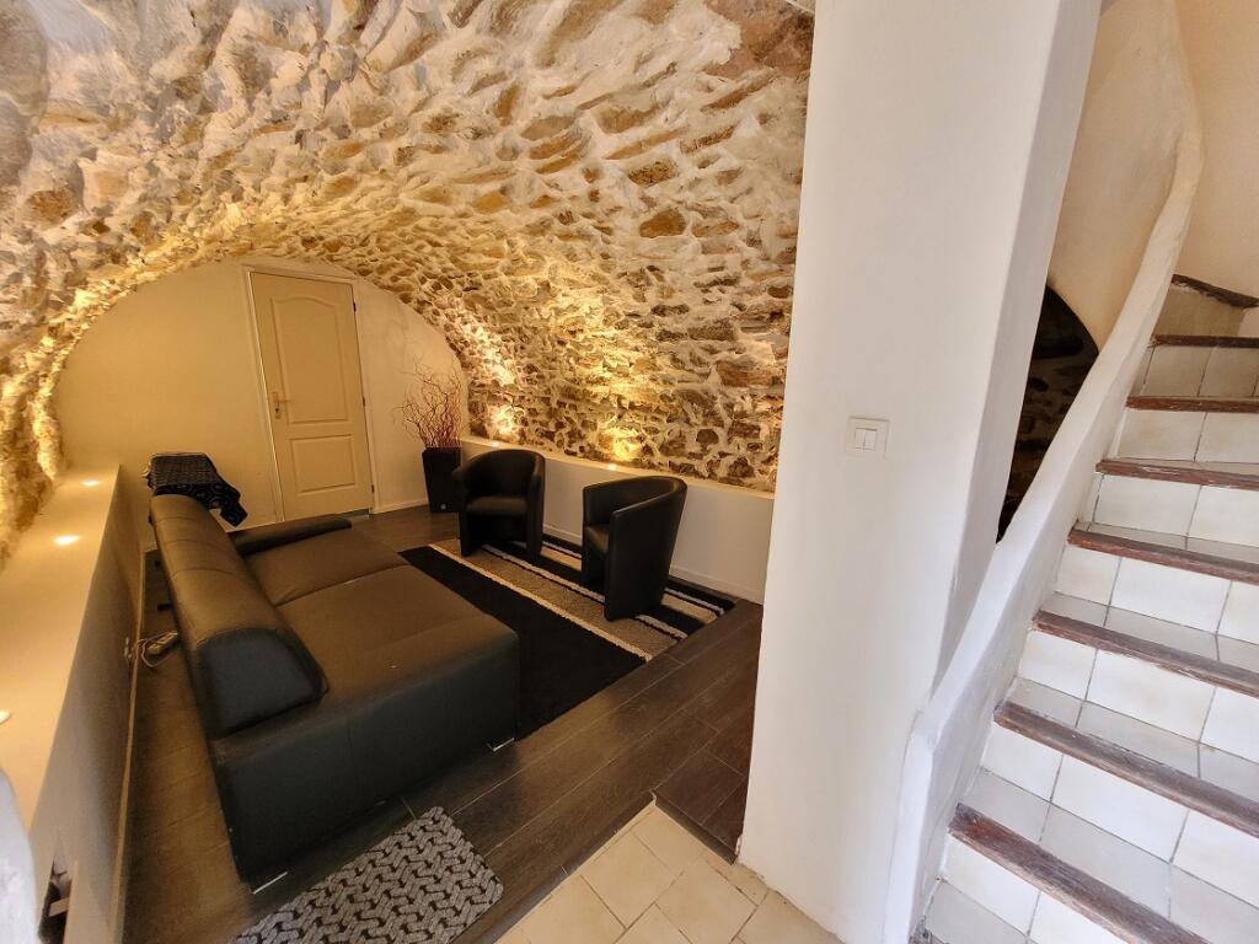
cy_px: 472
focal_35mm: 13
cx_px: 630
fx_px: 473
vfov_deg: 89.9
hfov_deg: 106.2
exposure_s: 1/33
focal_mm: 1.74
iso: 400
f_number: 2.2
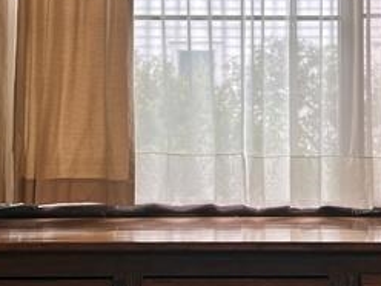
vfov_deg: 21.8
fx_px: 737
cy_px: 75
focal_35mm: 67
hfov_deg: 28.9
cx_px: 229
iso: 50
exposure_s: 1/332
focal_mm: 5.7
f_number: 1.5
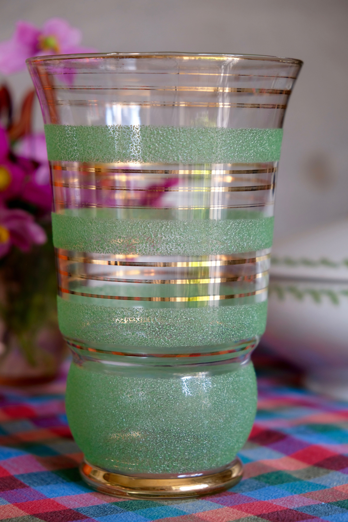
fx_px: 1203
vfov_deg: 24.5
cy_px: 261
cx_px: 174
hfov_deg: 16.5
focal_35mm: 83
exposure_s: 1/125
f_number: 4
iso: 320
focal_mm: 55
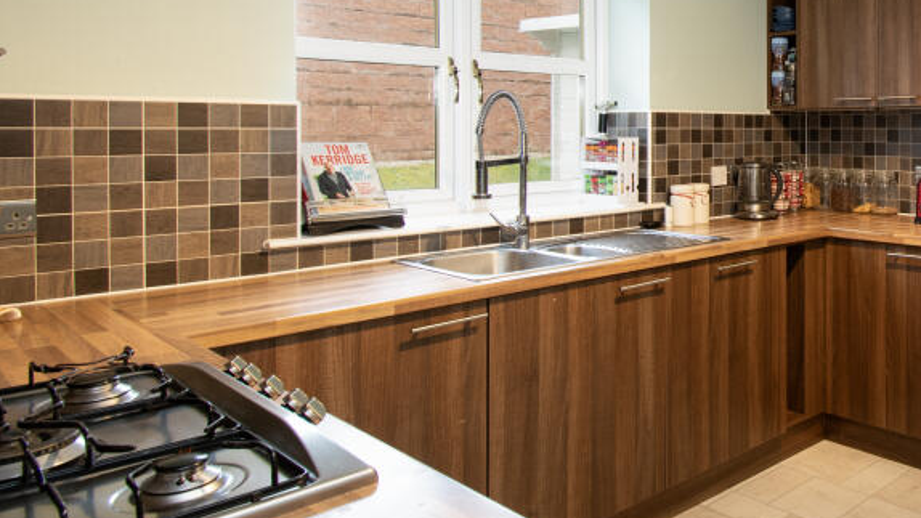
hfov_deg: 59.2
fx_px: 684
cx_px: 807
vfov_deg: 40.3
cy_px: 127
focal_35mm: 28
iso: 320
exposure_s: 1/3
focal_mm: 10
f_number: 9
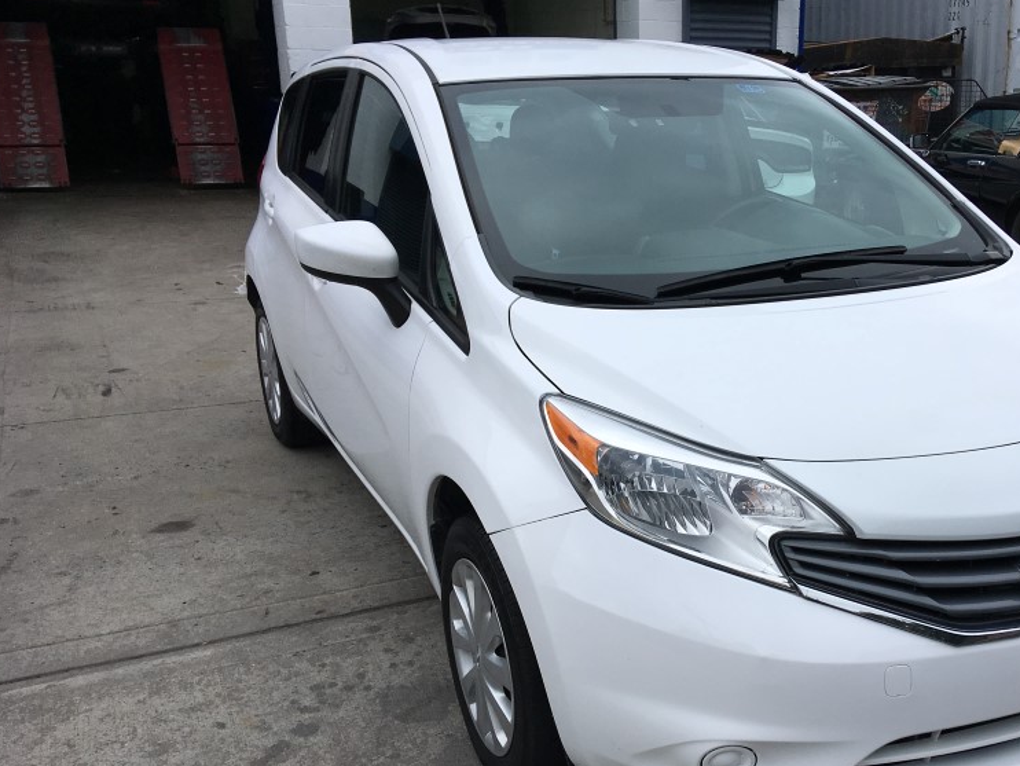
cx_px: 686
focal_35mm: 40
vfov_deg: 35.8
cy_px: 462
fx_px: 1179
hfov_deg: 46.0
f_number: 2.2
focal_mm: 4.15
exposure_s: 1/1479
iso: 25
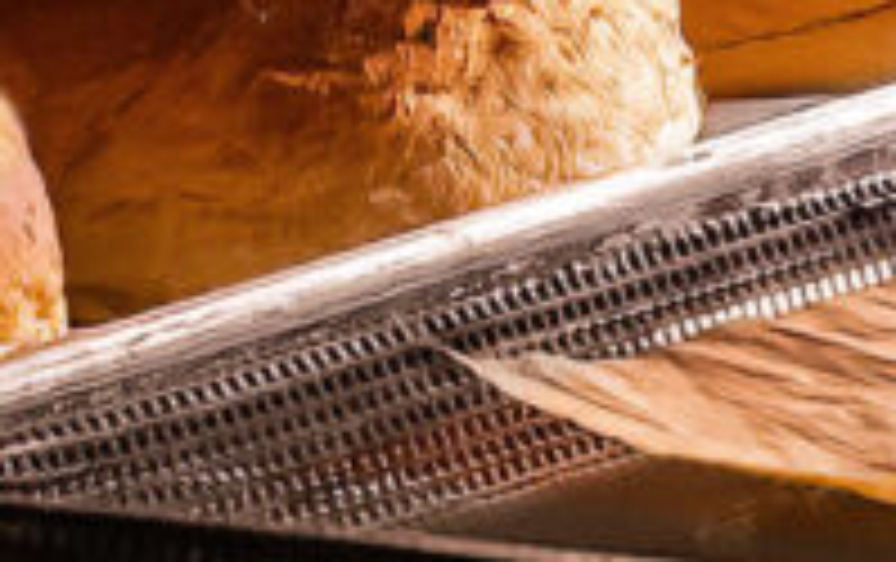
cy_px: 674
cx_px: 612
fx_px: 10515
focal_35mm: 430
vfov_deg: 3.1
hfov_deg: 4.9
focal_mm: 70
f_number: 5.6
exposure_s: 1/160
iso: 10000
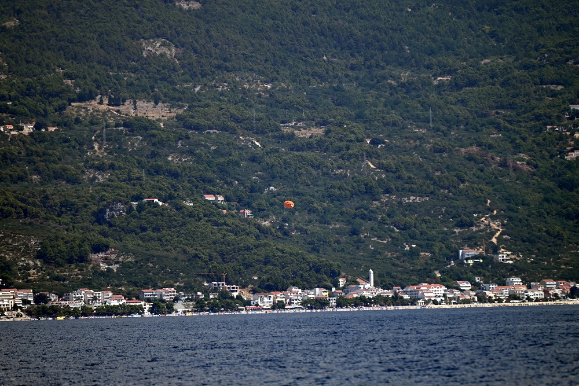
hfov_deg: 6.9
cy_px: 193
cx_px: 290
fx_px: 4825
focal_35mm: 300
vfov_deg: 4.6
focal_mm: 300
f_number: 5.6
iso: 100
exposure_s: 1/640
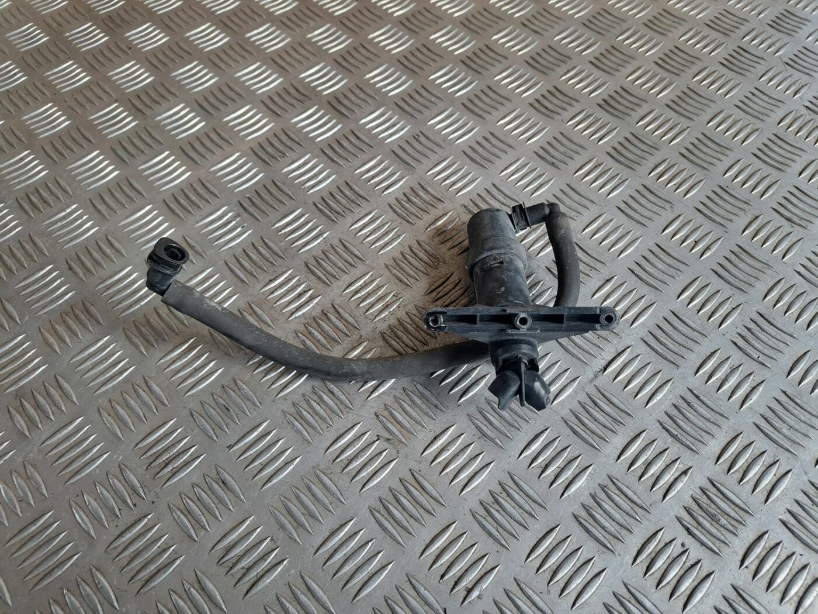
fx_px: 567
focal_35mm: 24
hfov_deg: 71.6
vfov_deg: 56.8
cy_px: 307
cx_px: 409
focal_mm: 5.23
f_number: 1.8
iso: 50
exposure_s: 1/50
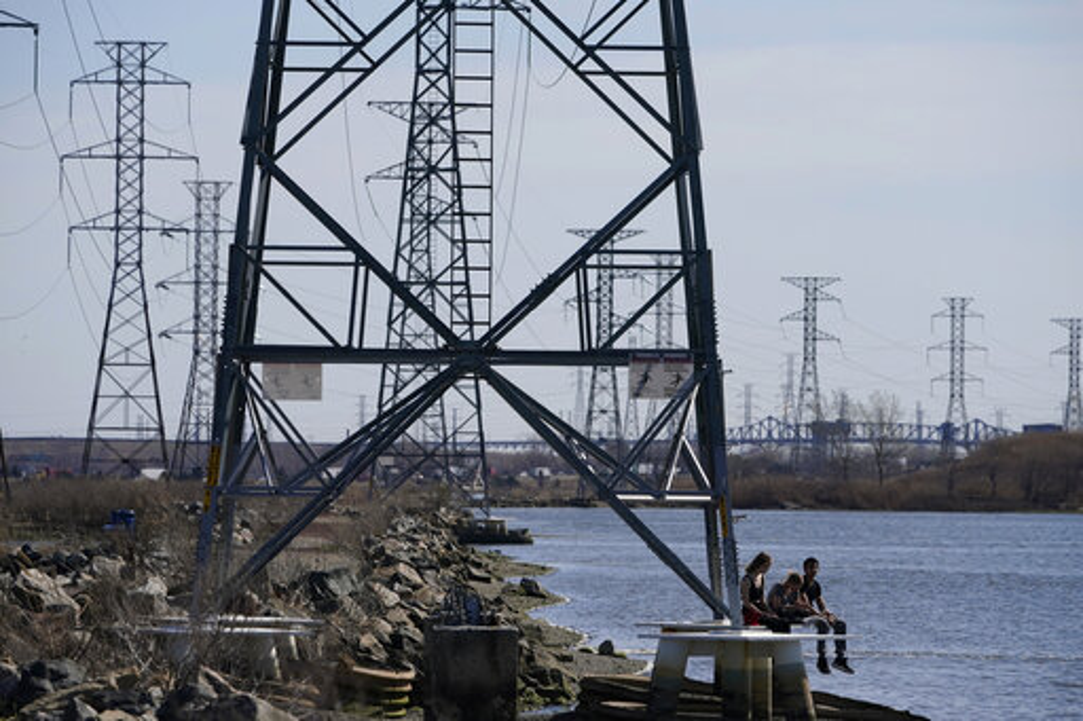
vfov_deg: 6.2
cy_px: 360
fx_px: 6646
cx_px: 542
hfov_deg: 9.3
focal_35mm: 221
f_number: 8
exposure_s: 1/2500
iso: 400
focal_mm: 221
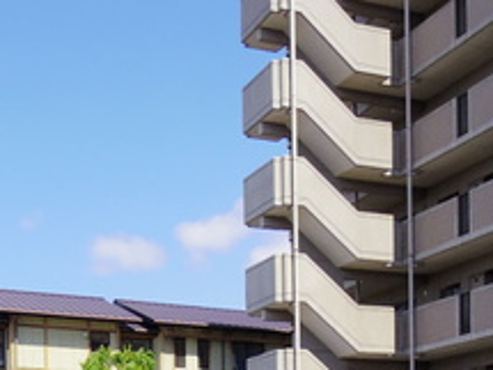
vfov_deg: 21.2
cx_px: 193
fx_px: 883
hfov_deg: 31.1
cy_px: 495
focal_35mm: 62
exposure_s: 1/640
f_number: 4.5
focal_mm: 4.2
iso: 200
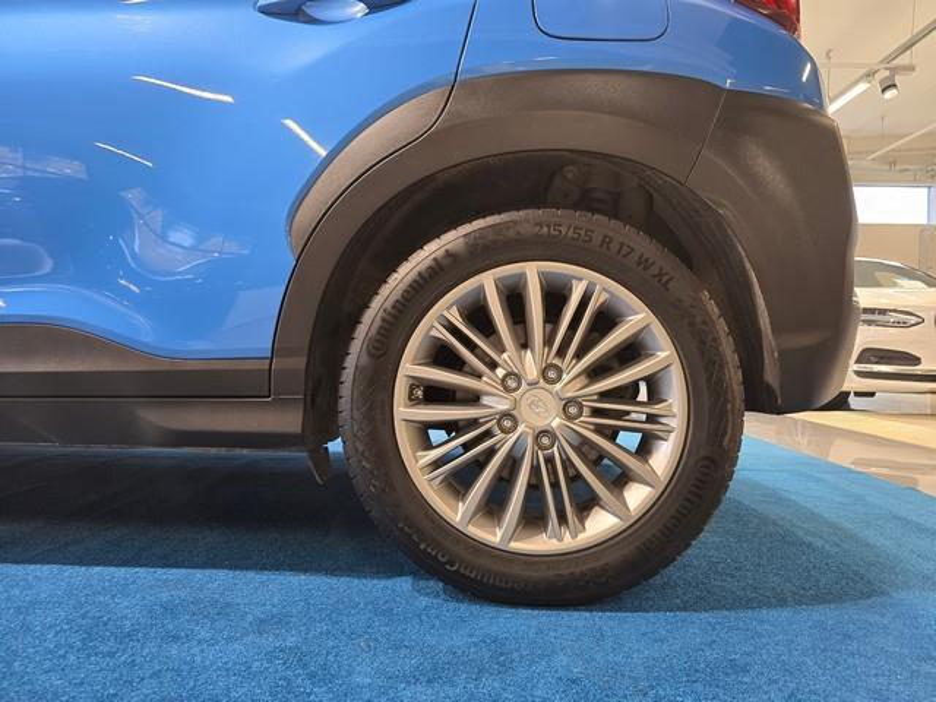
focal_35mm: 23
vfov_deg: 58.9
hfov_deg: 73.9
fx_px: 622
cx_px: 468
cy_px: 351
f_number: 1.7
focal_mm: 6.3
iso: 200
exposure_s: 1/100
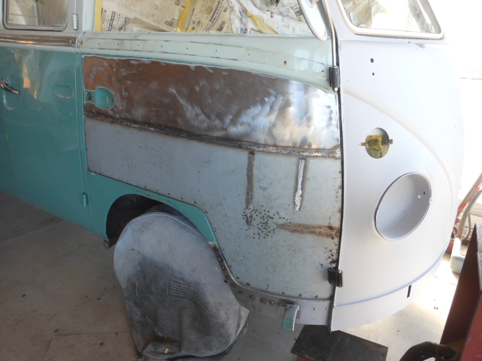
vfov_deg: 49.7
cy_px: 180
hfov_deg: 63.4
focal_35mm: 28
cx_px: 241
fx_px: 390
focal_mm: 5
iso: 80
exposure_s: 1/50
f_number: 3.7
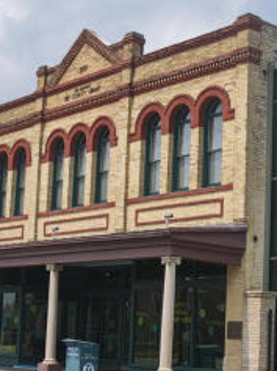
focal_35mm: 77
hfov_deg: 19.1
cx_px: 175
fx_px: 824
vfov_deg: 25.4
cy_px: 201
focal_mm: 23
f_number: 9
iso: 200
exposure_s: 1/400
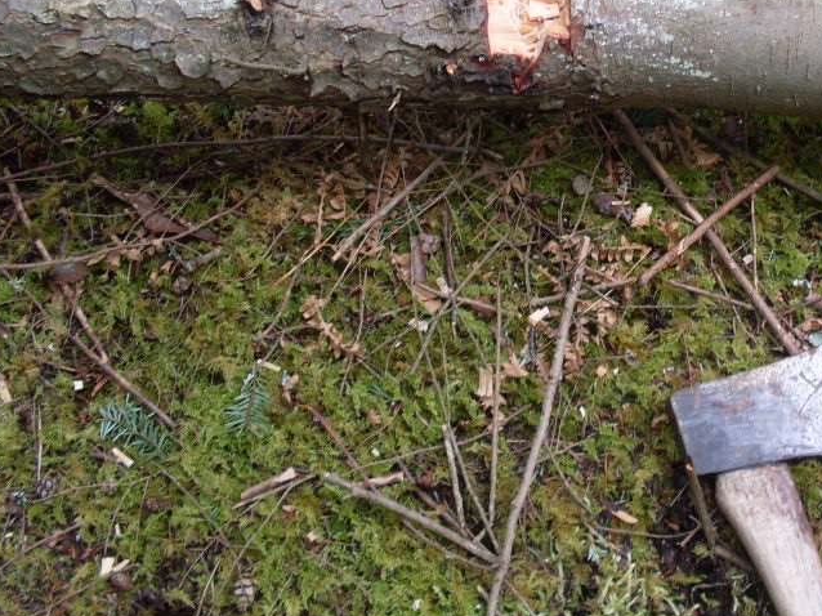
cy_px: 137
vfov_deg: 23.7
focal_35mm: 61
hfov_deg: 31.1
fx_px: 1448
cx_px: 633
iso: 100
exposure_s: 1/60
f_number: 2.8
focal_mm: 6.3
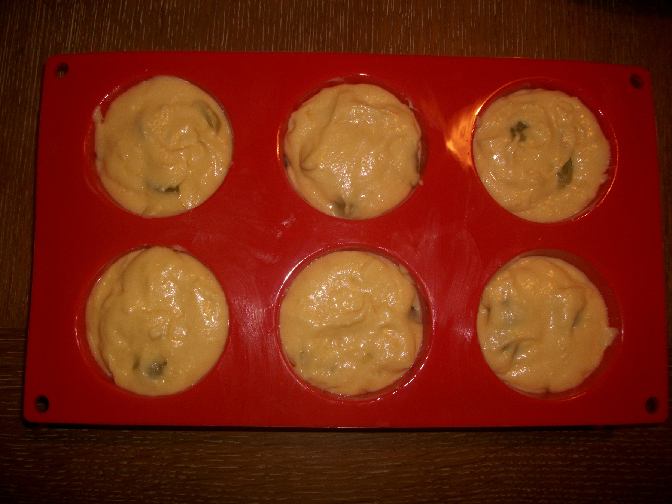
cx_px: 336
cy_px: 252
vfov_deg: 45.4
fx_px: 602
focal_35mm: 31
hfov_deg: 58.4
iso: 96
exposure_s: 1/40
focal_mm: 5.7
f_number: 2.9
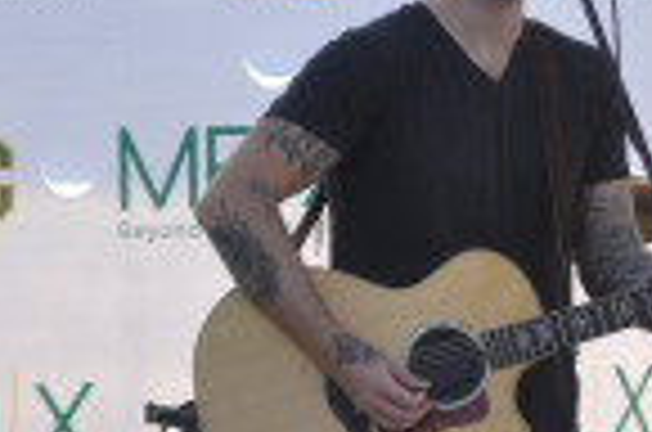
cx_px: 634
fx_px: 5564
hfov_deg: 6.7
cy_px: 425
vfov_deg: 4.4
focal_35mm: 308
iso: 200
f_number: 7.1
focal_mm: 55
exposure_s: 1/200
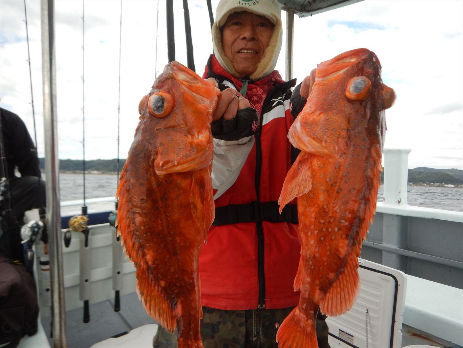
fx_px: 321
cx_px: 232
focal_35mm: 24
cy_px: 174
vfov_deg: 56.8
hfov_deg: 71.6
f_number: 2.8
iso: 125
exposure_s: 1/640
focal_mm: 4.3
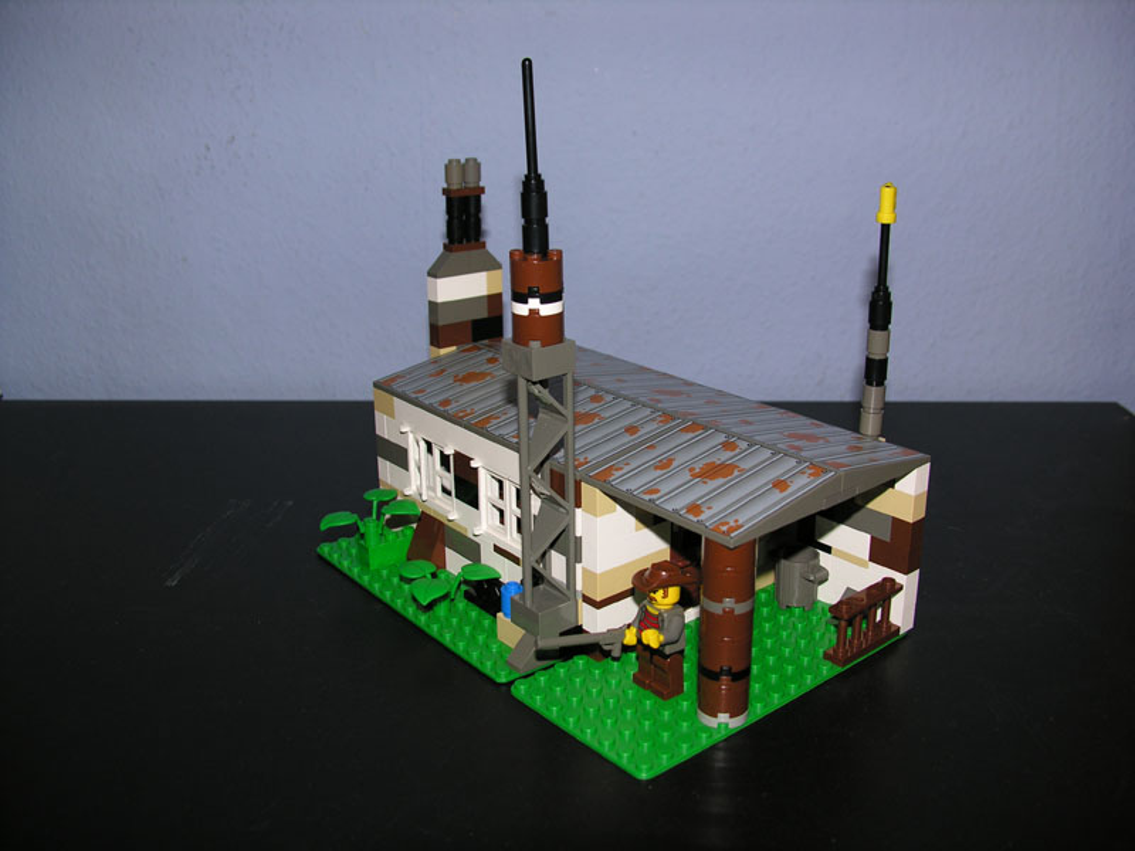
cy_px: 426
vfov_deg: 40.7
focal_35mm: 35
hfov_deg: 52.6
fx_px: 1148
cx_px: 568
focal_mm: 8.9
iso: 50
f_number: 2.8
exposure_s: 1/60.1
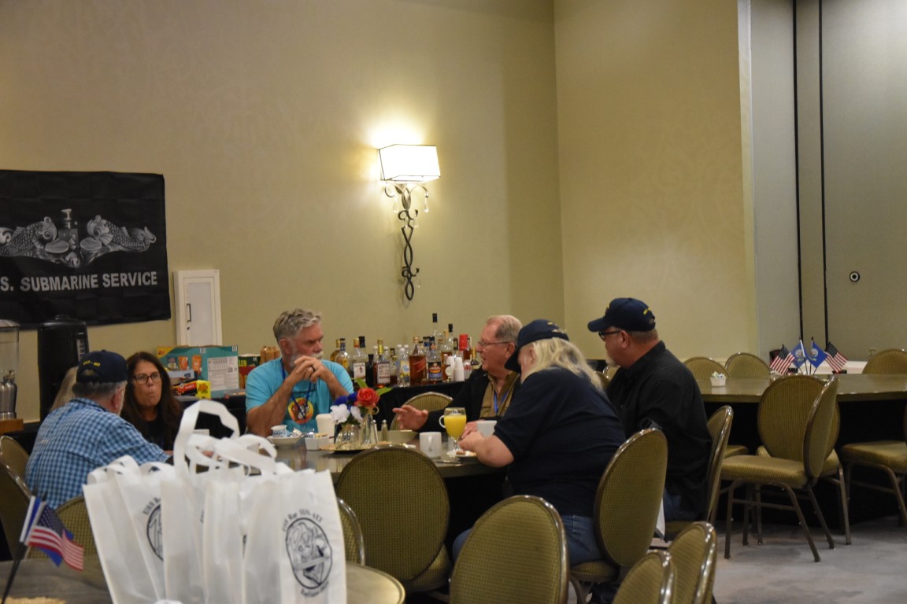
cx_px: 454
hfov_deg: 27.0
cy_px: 302
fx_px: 1889
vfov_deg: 18.2
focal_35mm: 75
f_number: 5
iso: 3600
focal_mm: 50
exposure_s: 1/60
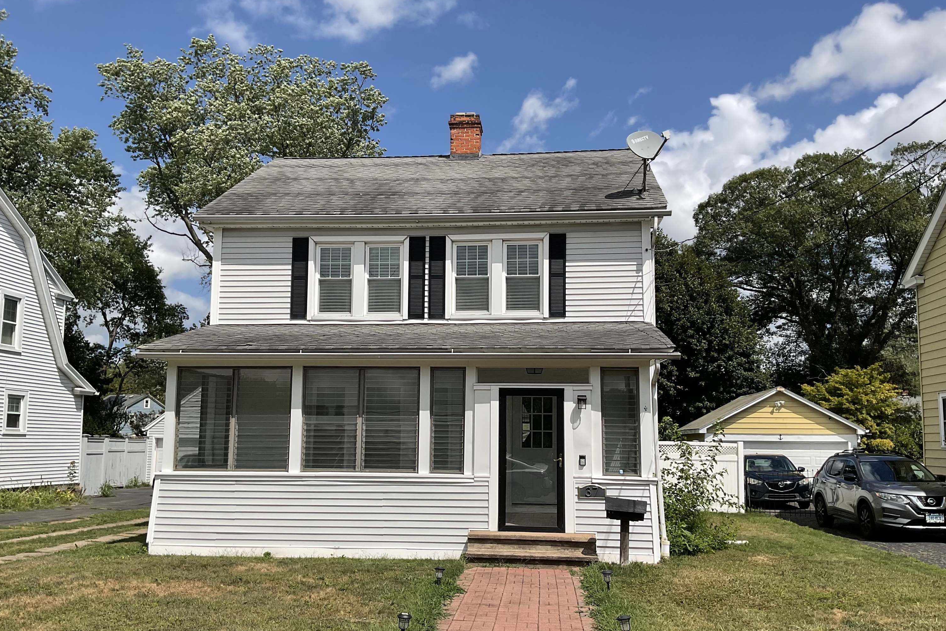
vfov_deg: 42.3
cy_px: 351
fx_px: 815
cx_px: 480
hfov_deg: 60.3
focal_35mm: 31
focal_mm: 3
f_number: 1.8
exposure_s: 1/3125
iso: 16
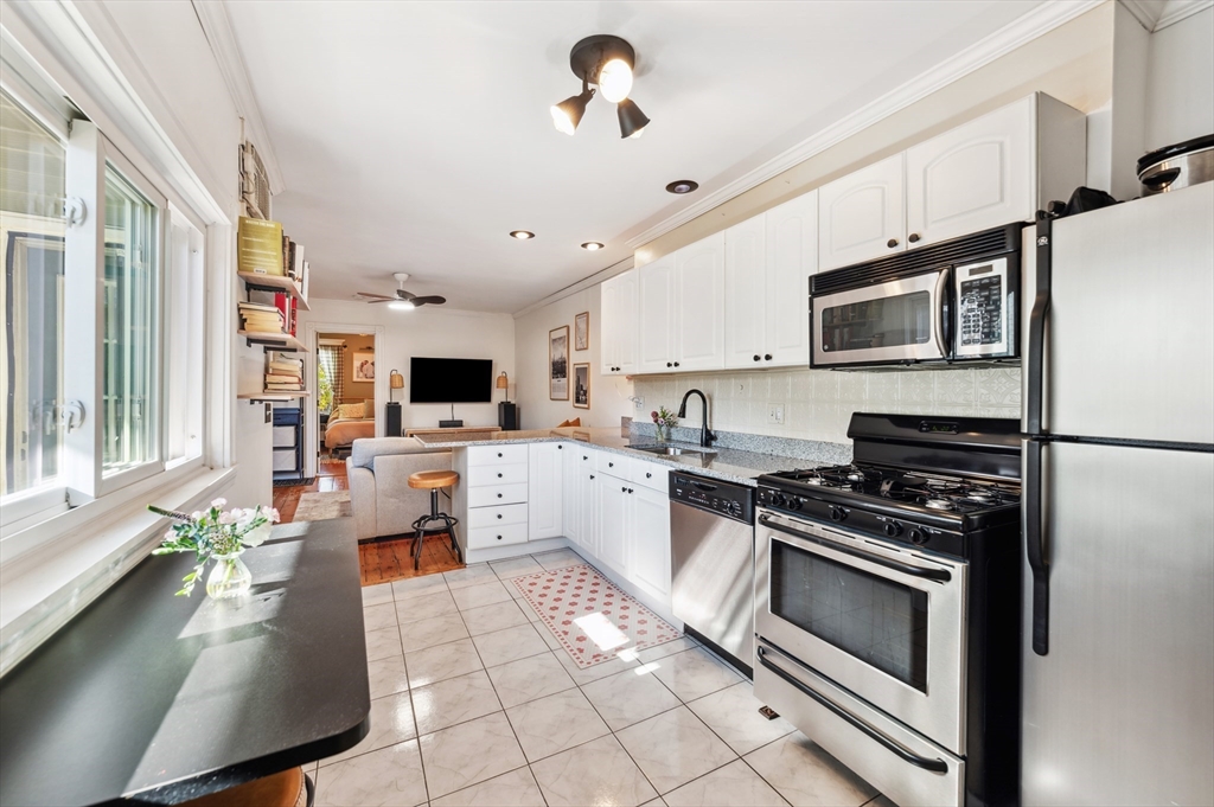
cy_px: 404
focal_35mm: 14
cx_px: 607
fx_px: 472
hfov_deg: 104.3
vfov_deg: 81.1
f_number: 8
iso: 100
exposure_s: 1/2.5
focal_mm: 14
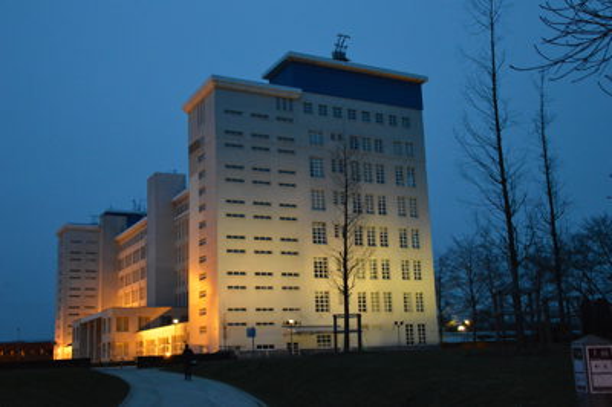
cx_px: 306
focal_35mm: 42
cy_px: 204
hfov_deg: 46.4
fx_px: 713
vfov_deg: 31.8
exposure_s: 1/60
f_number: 4
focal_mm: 28
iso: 3200
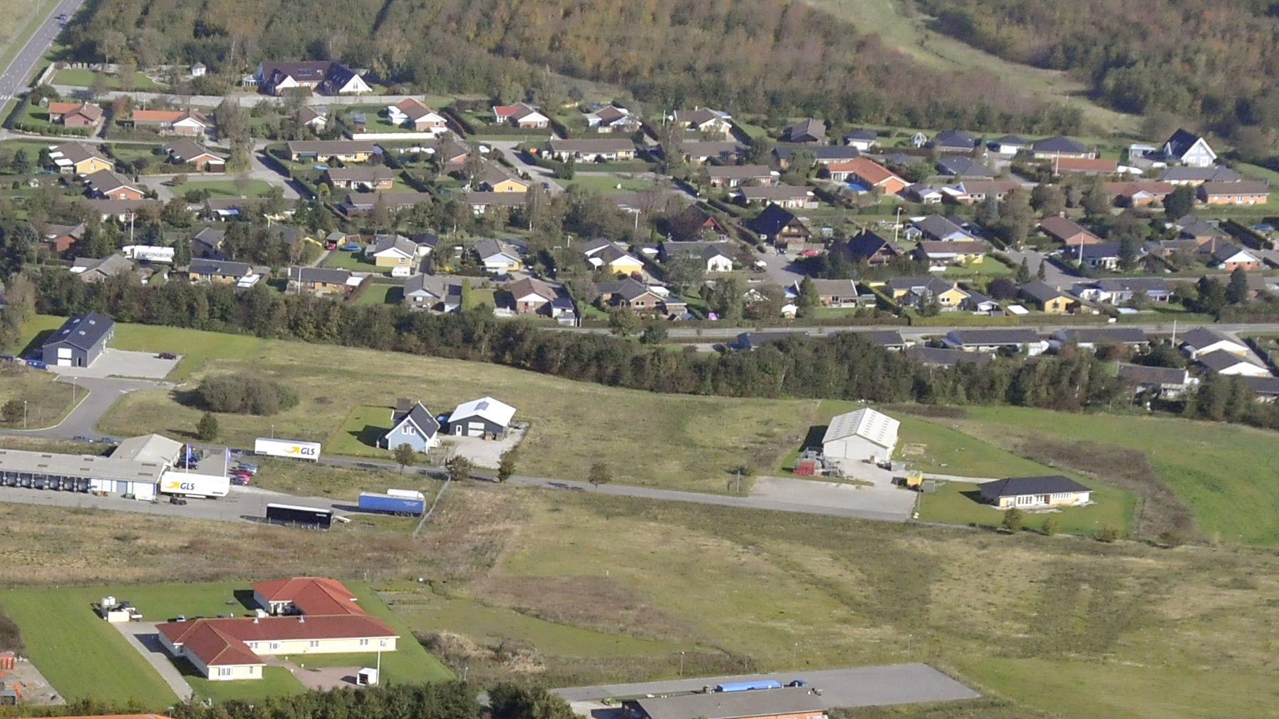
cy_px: 671
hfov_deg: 10.2
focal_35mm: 210
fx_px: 7121
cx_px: 296
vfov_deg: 5.8
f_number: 8
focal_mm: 56
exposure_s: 1/1600
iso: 800
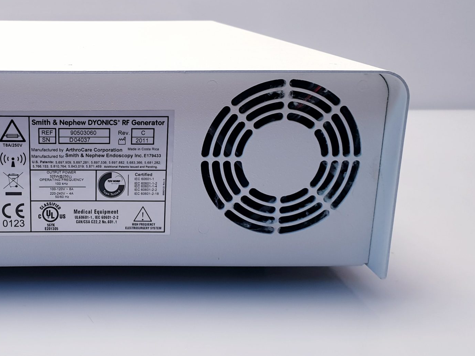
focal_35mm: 48
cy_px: 166
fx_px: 659
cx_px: 67
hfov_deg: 37.6
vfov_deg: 30.3
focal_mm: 4.3
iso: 64
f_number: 2.4
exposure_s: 1/50
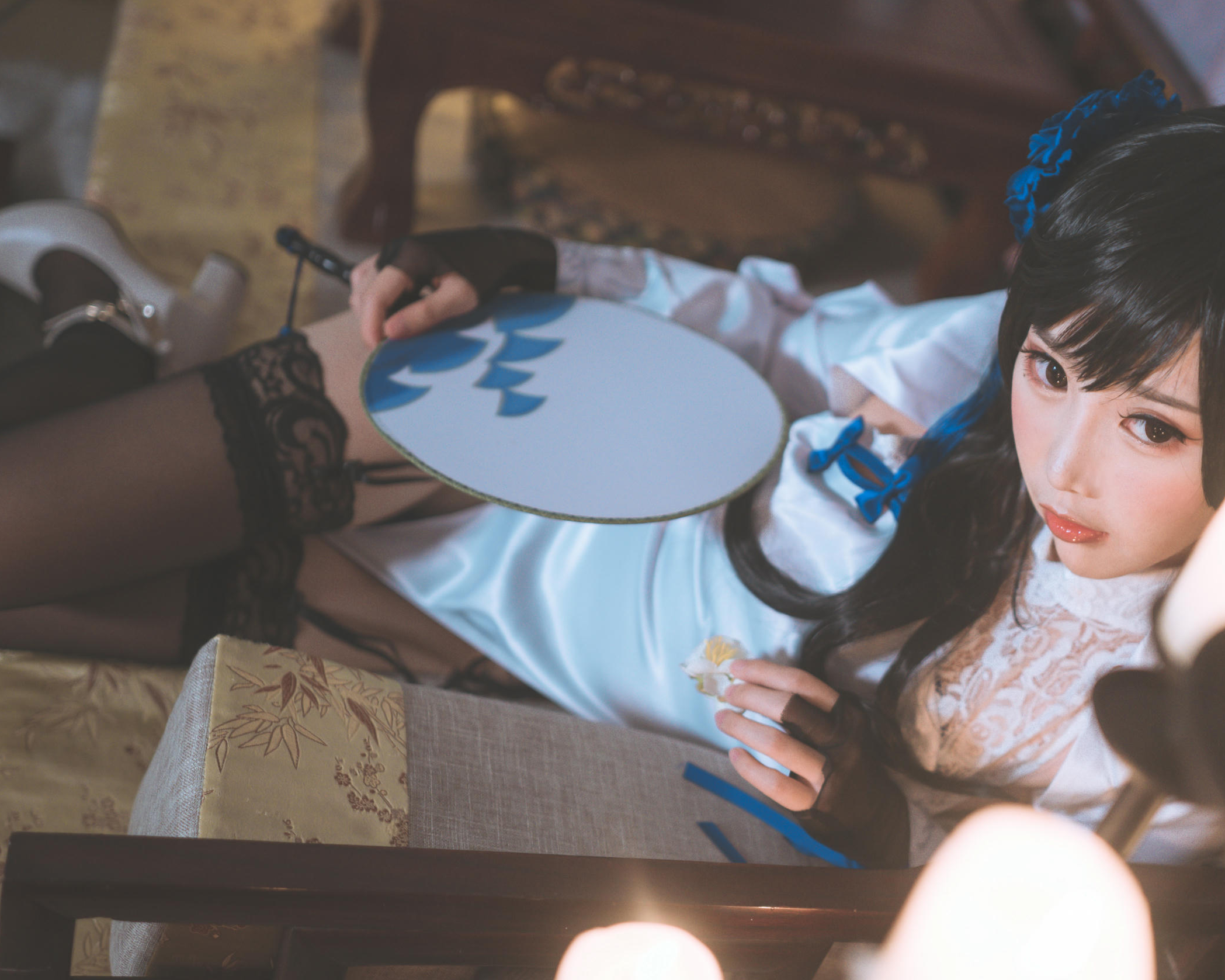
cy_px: 532
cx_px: 860
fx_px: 1704
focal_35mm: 47
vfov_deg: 32.1
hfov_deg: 38.9
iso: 400
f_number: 2
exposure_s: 1/50
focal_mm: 35
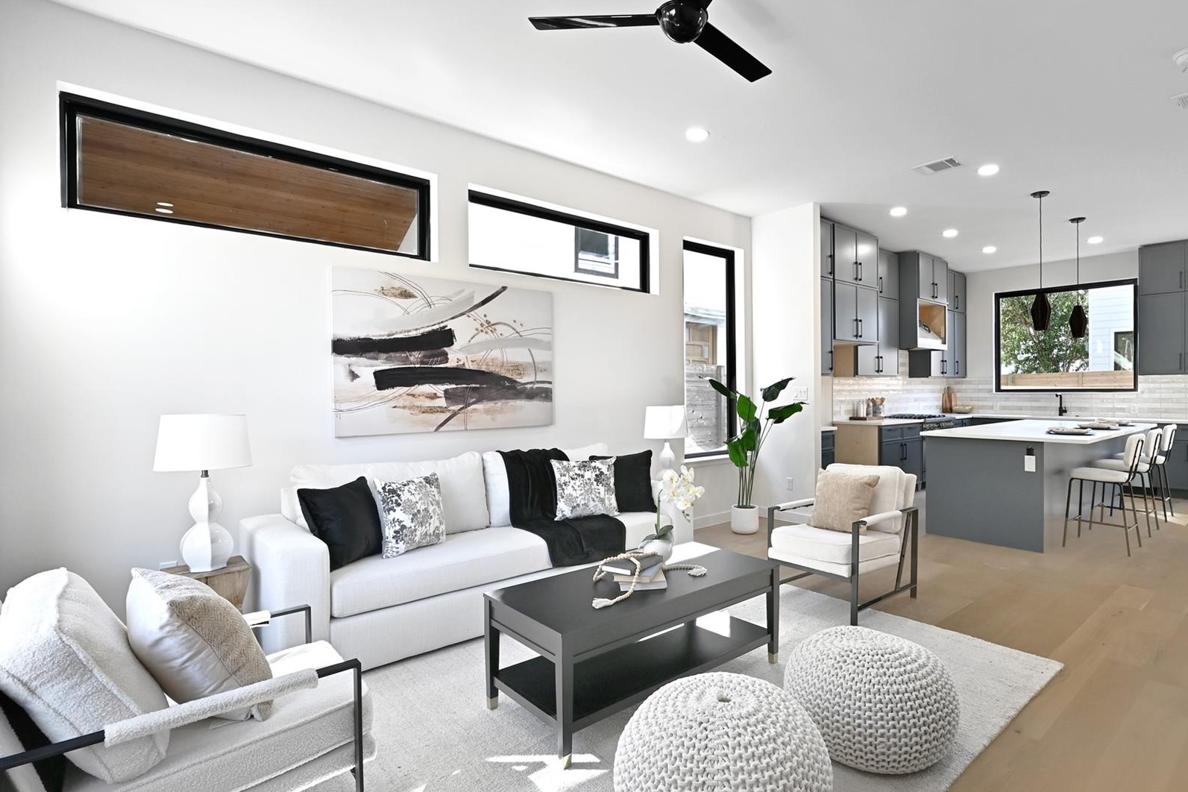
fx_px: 594
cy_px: 400
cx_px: 688
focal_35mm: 18
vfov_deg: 67.4
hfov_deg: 89.3
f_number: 10
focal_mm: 14
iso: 400
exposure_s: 1/13
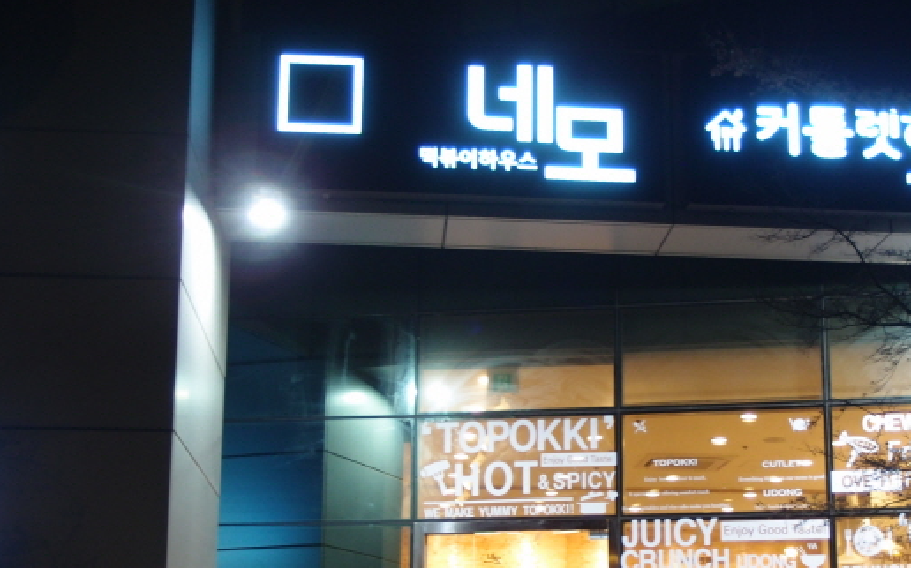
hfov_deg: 34.4
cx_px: 577
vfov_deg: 21.9
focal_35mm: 59
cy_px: 382
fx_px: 1464
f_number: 2
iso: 125
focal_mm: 8.99
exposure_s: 1/15
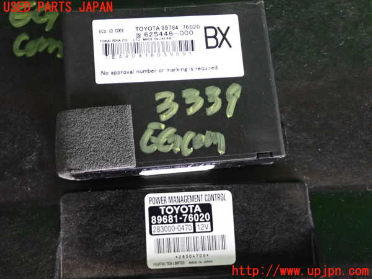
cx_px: 186
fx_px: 505
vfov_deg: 30.9
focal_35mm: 47
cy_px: 140
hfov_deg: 40.4
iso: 2500
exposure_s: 1/50
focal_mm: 8.4
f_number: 3.1
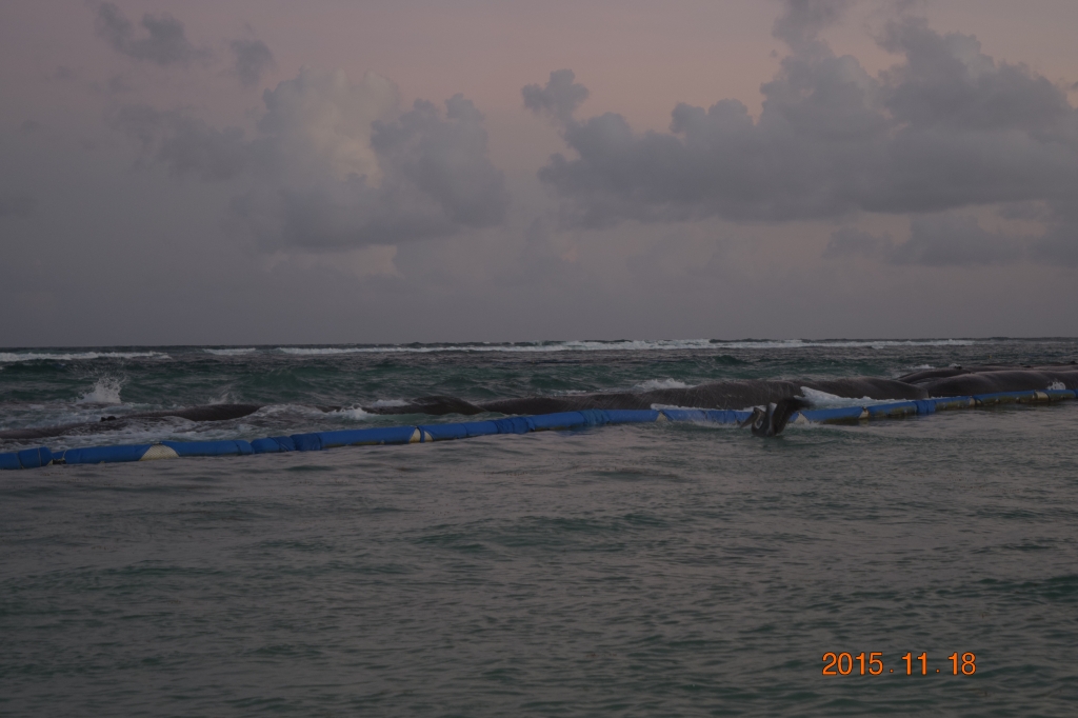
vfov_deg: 16.5
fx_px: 2469
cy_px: 359
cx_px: 539
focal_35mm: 82
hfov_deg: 24.6
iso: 450
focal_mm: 55
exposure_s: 1/30
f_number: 5.6
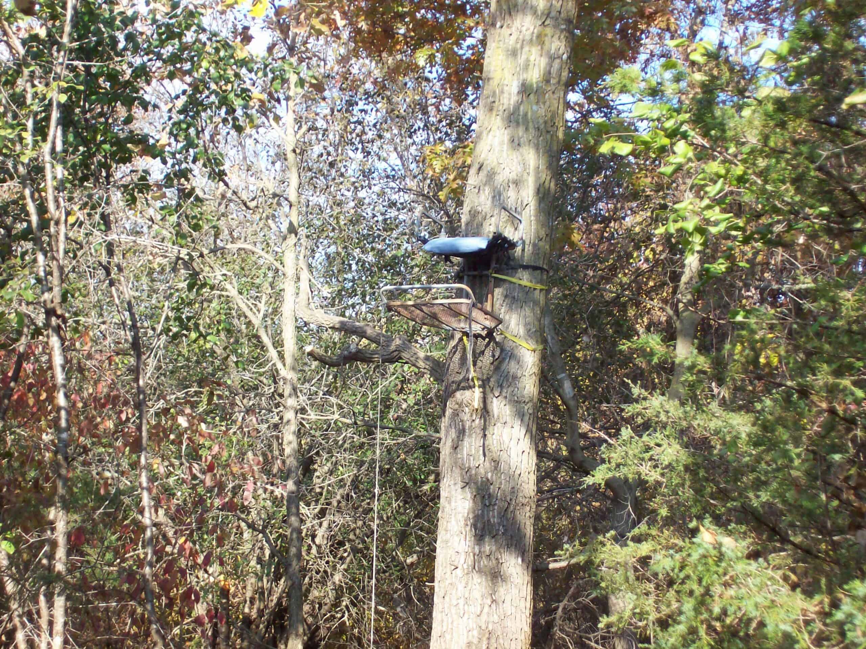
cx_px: 433
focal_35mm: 87
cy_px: 324
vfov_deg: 17.0
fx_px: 2176
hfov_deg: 22.5
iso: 80
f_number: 4.3
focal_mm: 14.3
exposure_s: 1/201
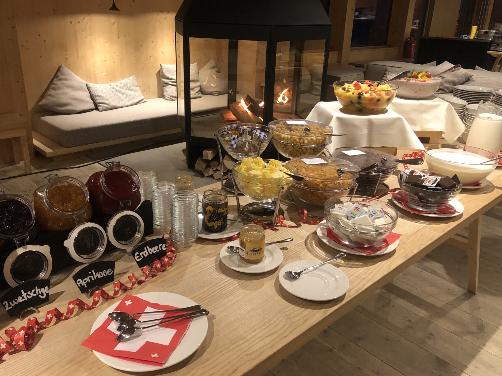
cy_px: 184
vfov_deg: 46.8
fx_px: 435
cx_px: 245
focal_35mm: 30
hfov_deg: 60.0
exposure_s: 1/16
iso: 100
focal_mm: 4
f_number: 1.8
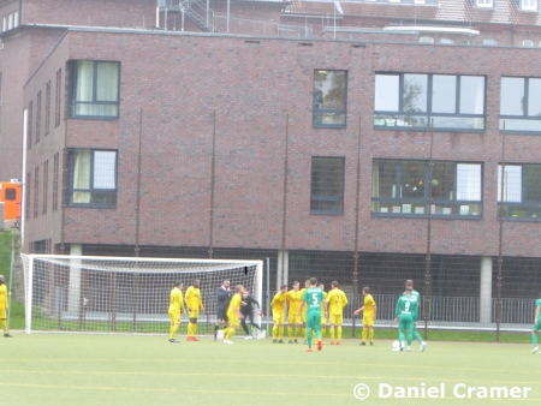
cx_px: 270
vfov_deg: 6.9
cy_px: 203
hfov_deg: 9.2
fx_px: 3346
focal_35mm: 214
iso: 400
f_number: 8
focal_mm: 38.4
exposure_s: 1/25
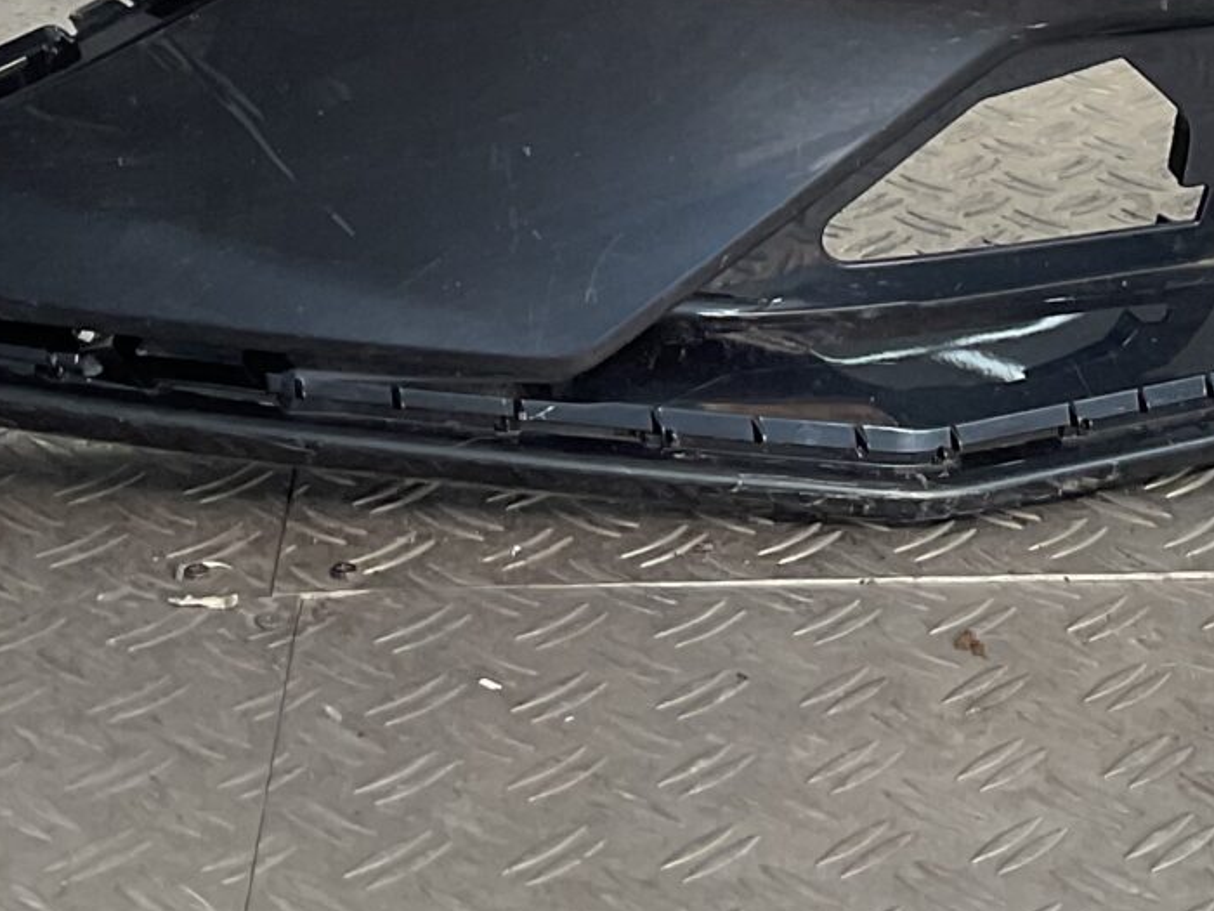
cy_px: -607
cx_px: 924
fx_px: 3717
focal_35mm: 106
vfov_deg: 12.9
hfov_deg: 18.4
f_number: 1.8
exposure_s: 1/305
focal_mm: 3
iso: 16
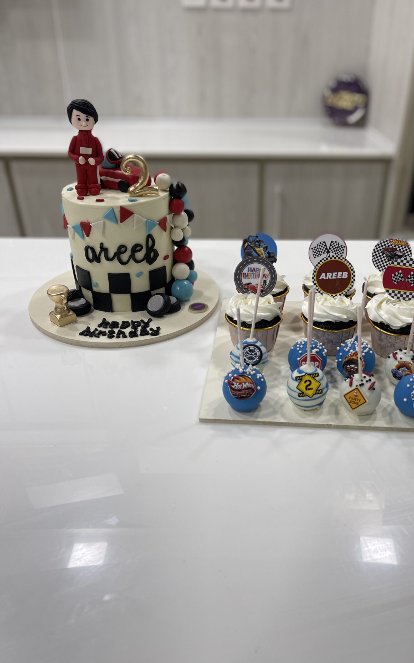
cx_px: 246
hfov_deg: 44.3
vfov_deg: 66.5
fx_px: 505
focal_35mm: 28
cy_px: 333
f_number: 1.6
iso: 64
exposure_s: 1/100
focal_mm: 5.1
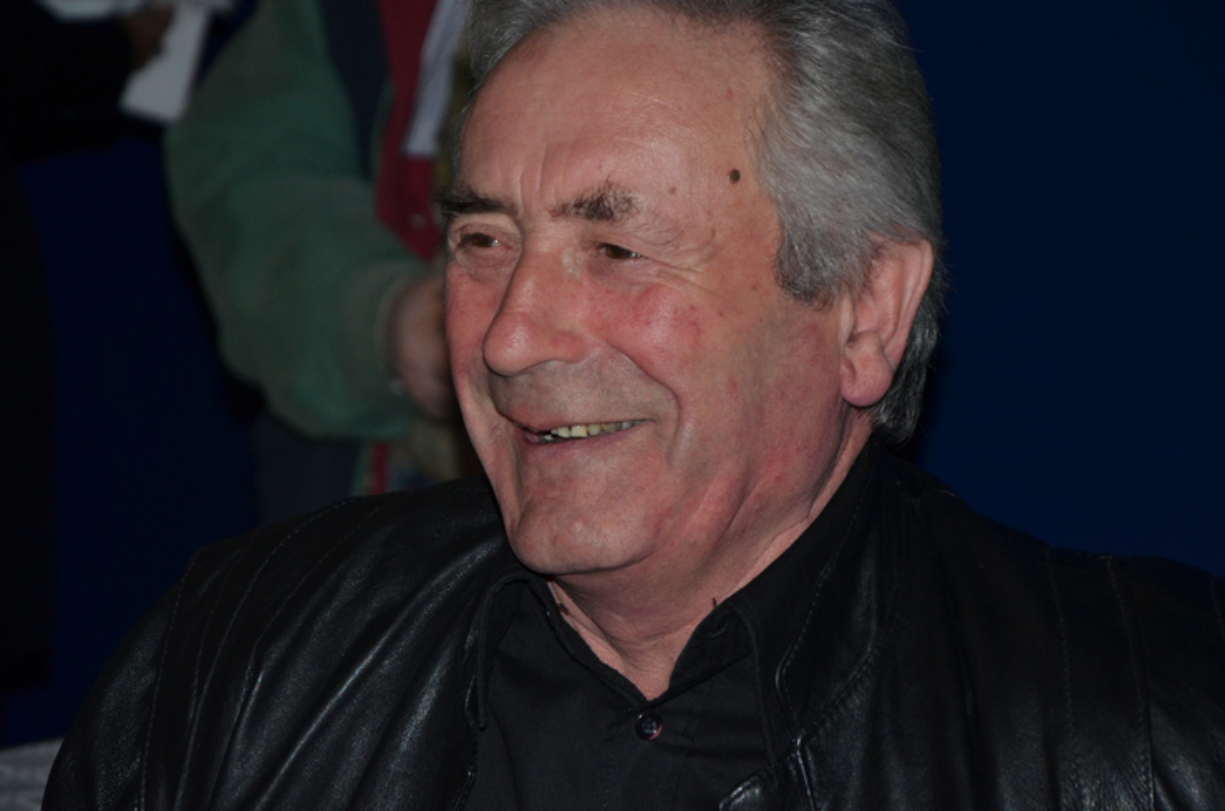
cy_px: 396
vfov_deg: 8.0
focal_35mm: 171
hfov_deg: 12.1
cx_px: 623
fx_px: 5789
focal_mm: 105
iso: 800
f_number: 5.6
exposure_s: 1/60
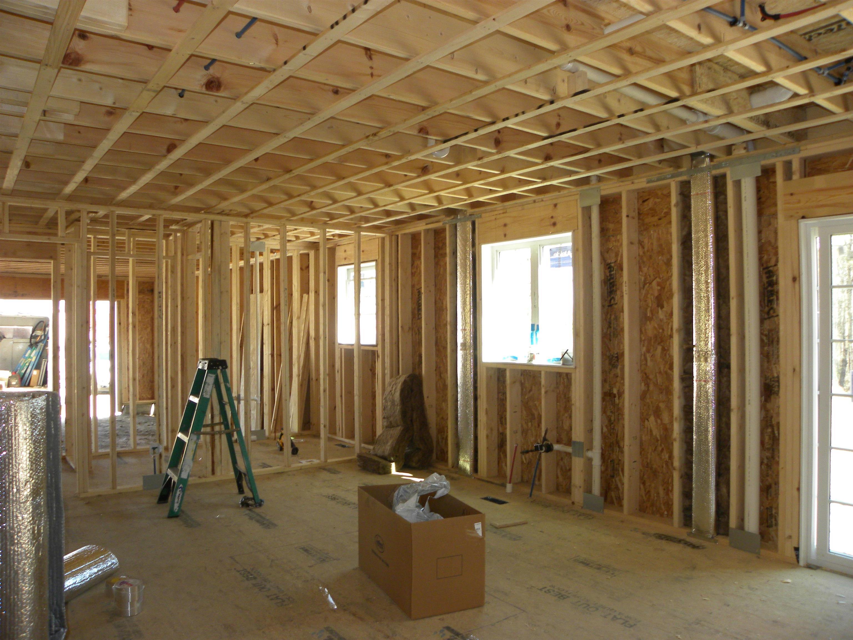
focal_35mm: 26
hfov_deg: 67.3
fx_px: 641
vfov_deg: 53.1
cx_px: 426
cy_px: 320
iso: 109
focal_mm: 4.6
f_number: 2.8
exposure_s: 1/70
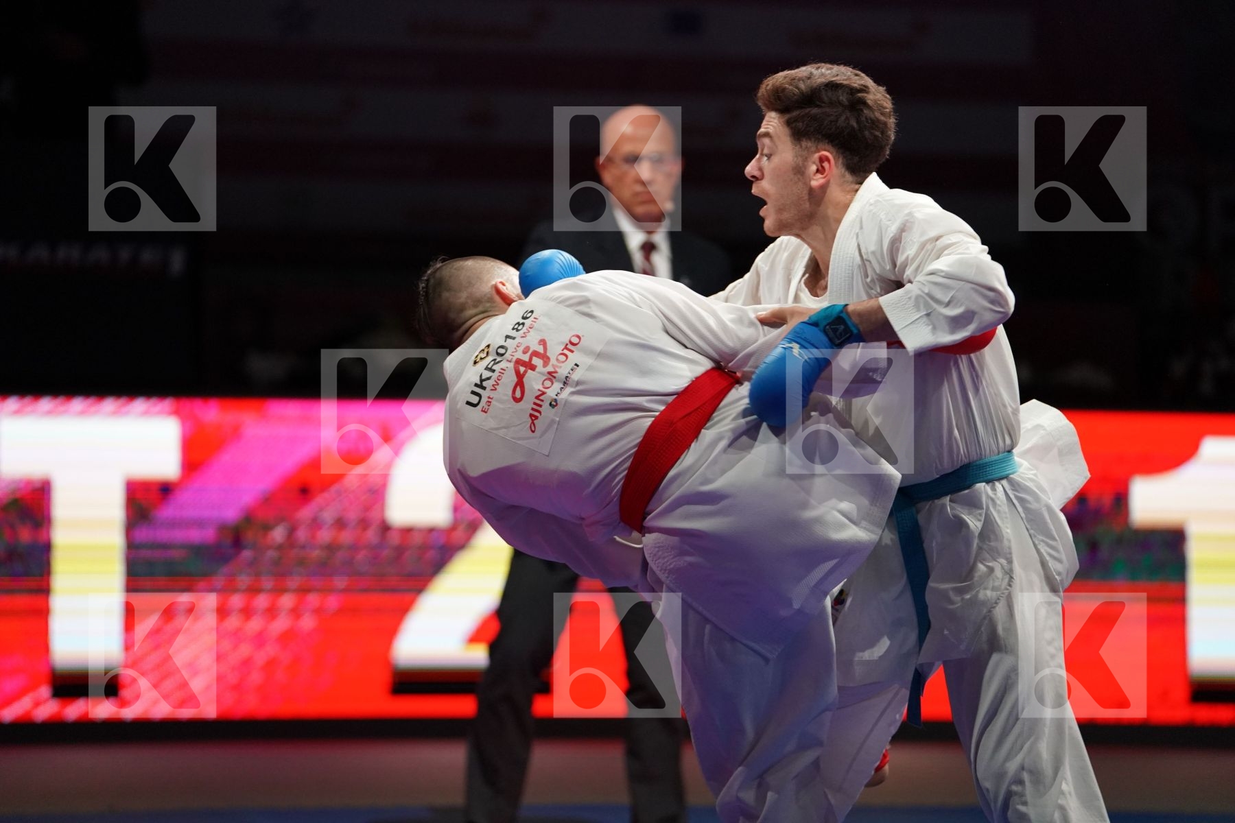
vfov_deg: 7.9
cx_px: 618
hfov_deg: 11.9
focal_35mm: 173
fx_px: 5934
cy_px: 412
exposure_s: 1/1000
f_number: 2.8
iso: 3200
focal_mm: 173
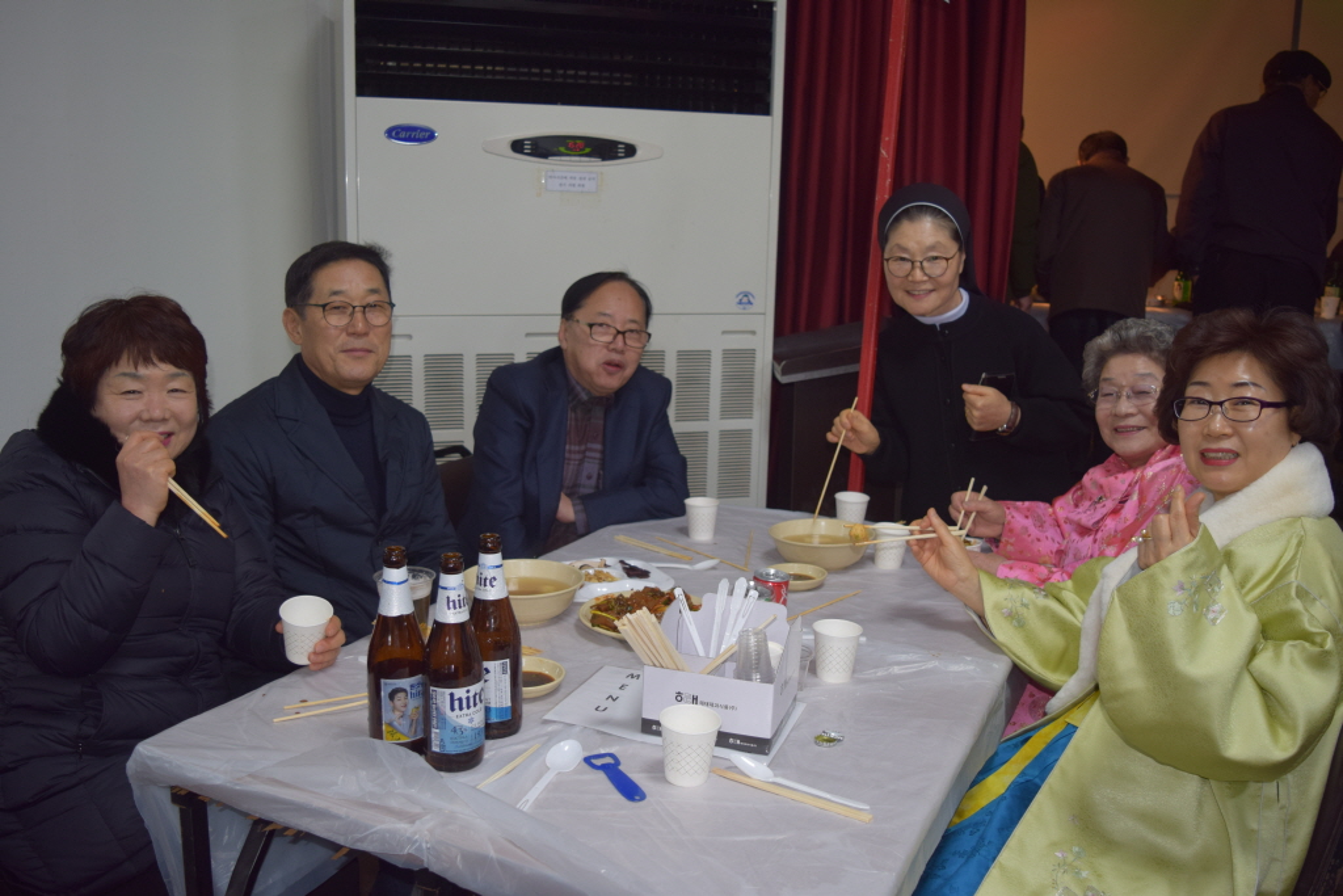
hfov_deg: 59.5
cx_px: 672
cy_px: 448
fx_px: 1175
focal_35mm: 32
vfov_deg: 41.7
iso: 360
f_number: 3.8
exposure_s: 1/60
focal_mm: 21
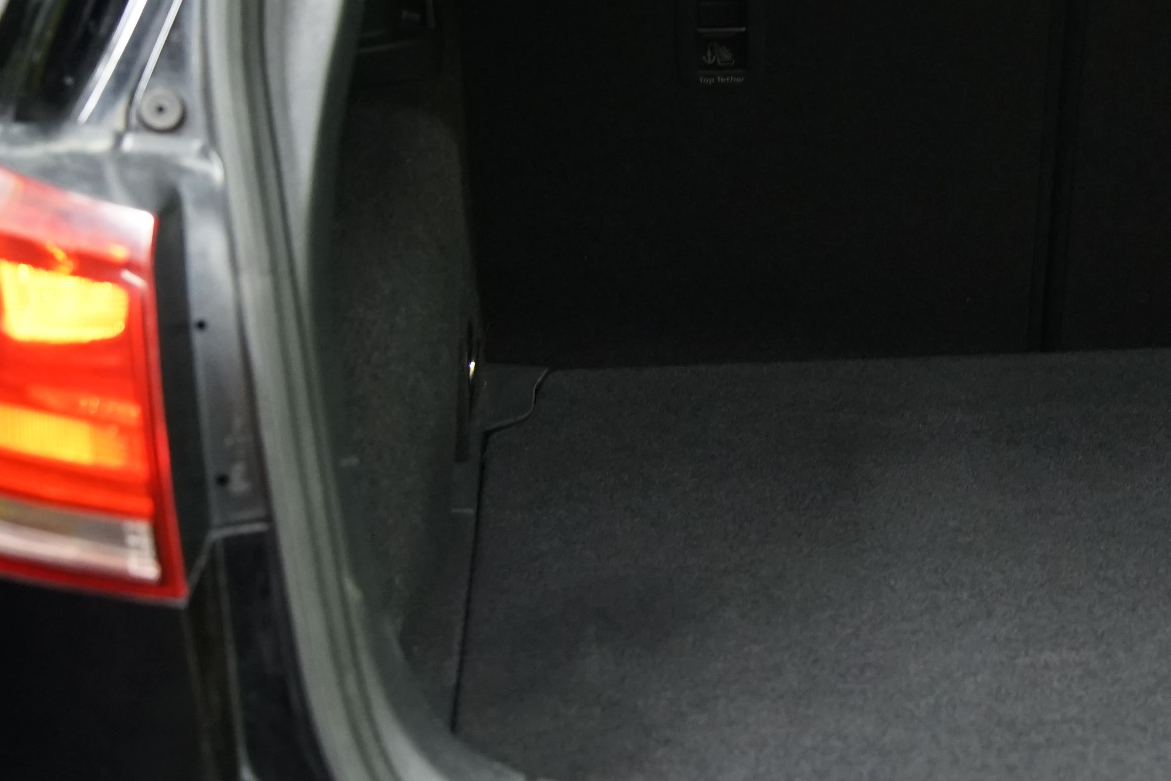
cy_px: 173
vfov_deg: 13.6
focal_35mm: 100
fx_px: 3253
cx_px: 1350
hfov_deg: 19.4
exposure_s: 1/40
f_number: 2.8
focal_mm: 39
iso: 1600
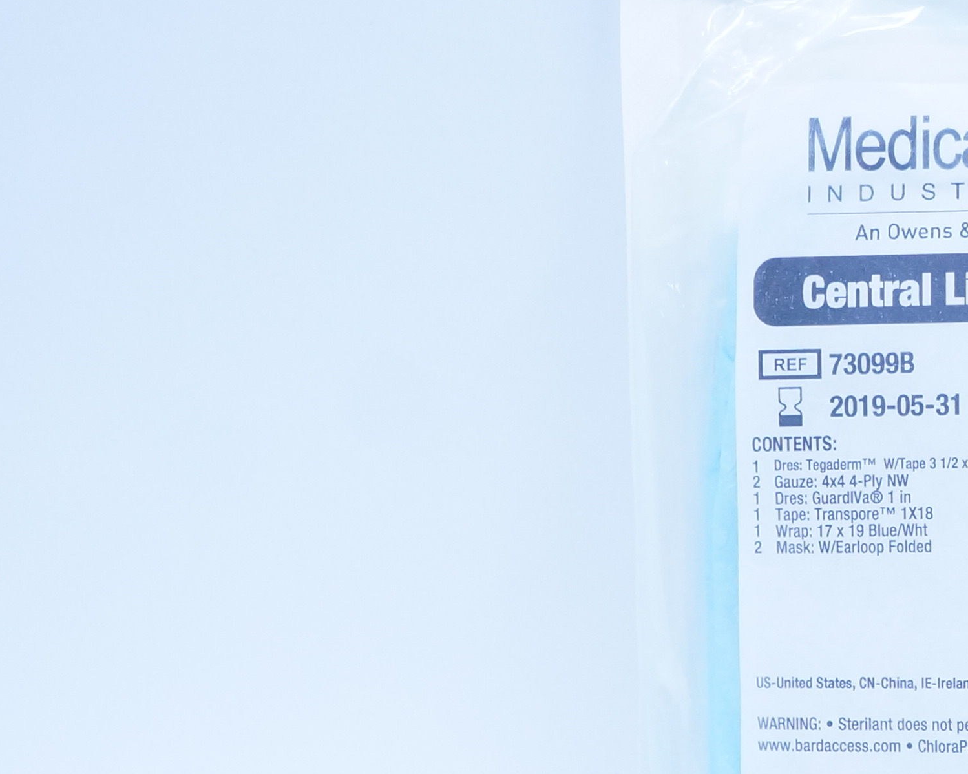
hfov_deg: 21.5
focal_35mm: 83
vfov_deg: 18.4
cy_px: 513
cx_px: 1141
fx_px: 2378
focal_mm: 18
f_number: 5.6
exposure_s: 1/125
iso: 800
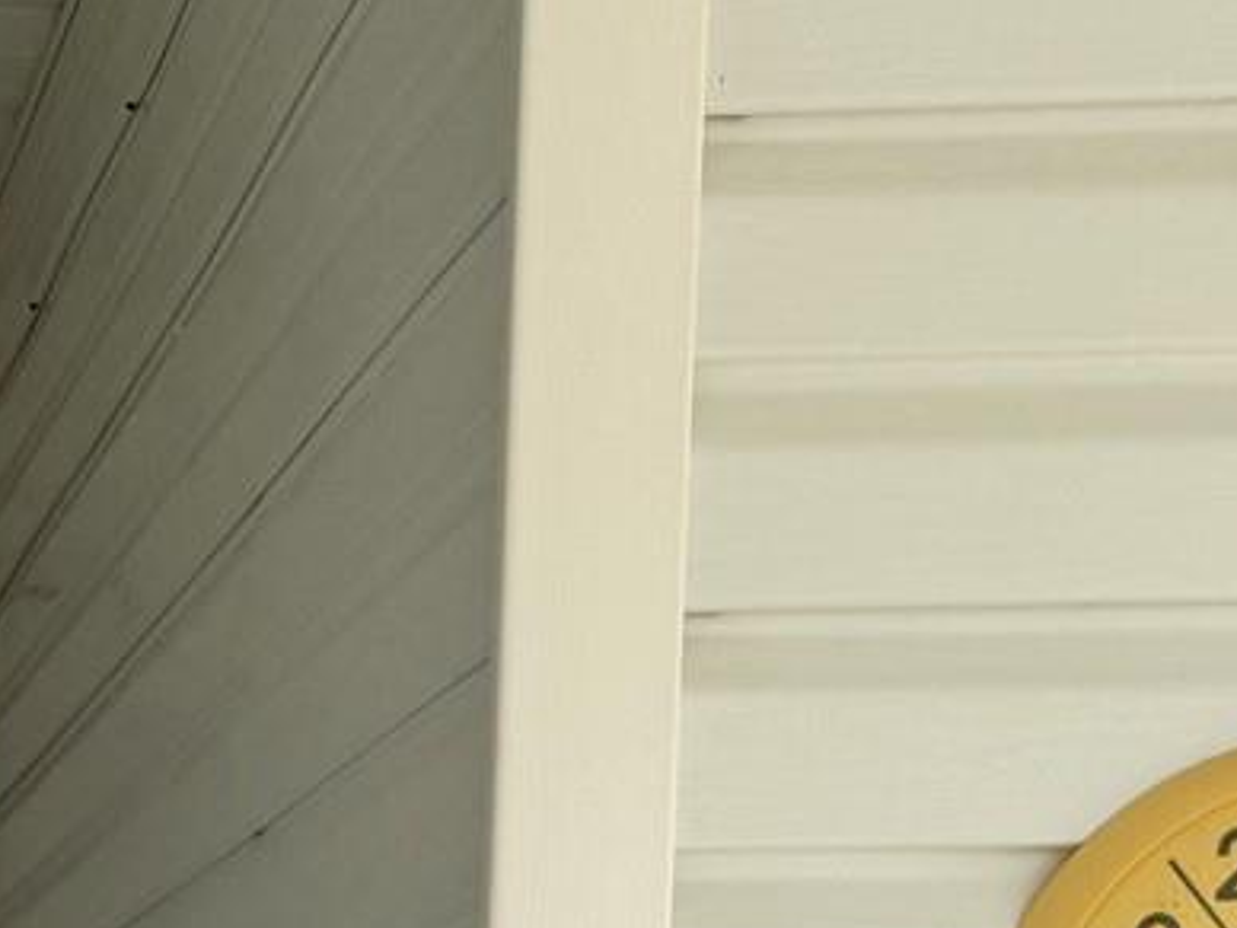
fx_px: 3538
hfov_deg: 17.7
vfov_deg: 13.2
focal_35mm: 99
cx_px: -650
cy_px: 1754
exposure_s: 1/1818
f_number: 1.78
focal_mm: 6.76
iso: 80
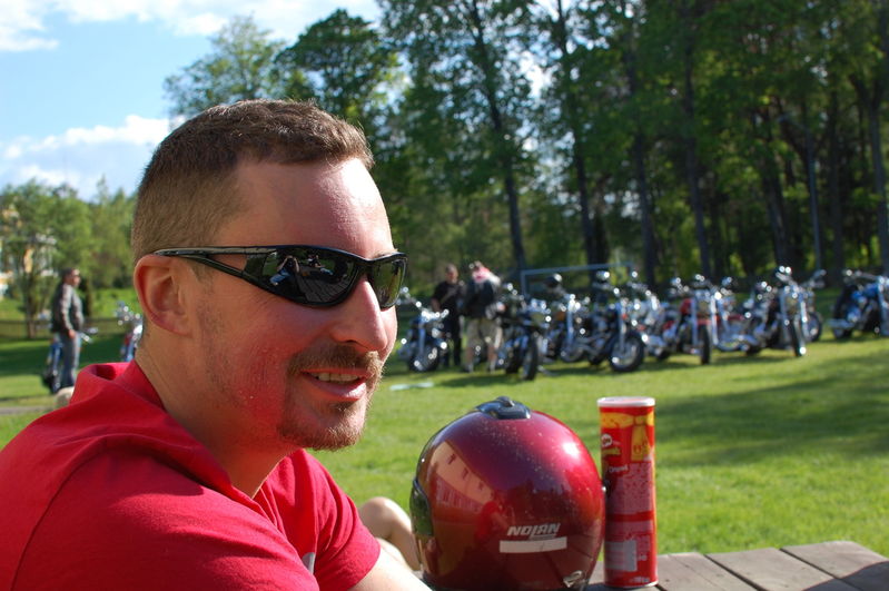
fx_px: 1295
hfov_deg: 37.9
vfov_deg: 25.7
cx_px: 444
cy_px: 296
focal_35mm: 52
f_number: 7.1
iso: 200
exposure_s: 1/200
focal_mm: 35
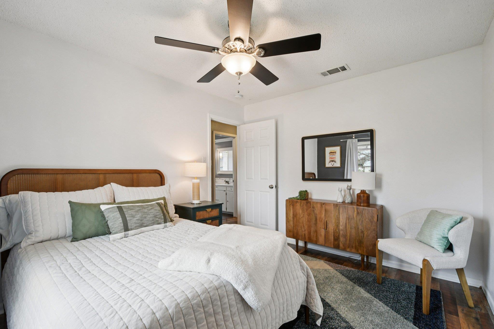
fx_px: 206
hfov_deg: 100.4
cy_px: 164
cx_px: 247
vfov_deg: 77.3
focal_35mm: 15
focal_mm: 10
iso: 400
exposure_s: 1/20
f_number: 8
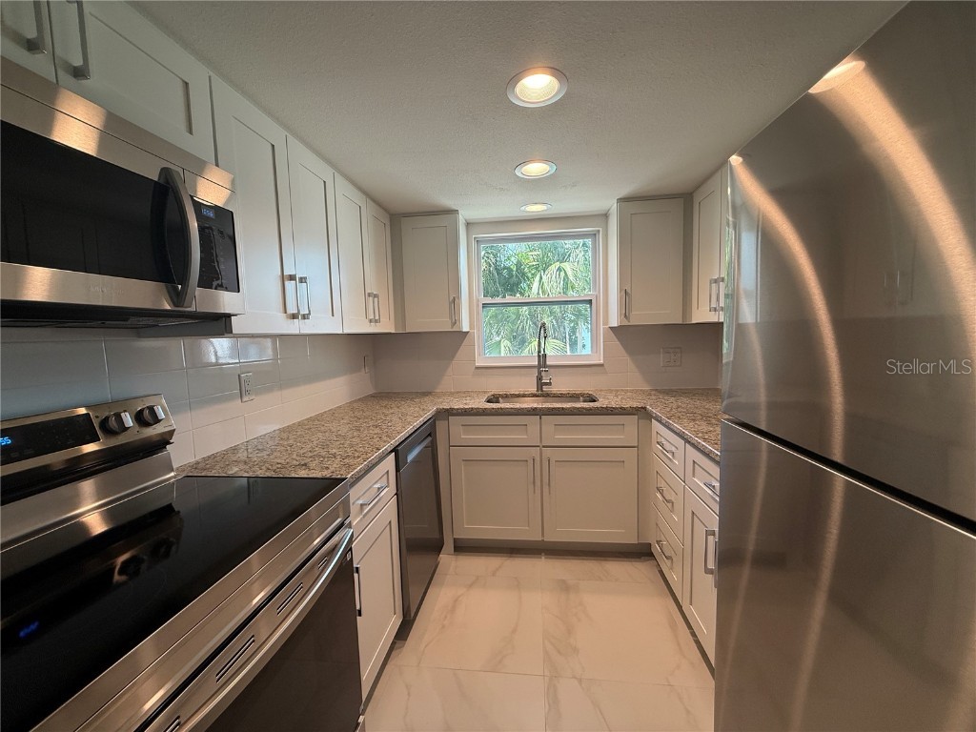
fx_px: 395
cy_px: 366
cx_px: 488
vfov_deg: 85.7
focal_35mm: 14
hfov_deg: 102.1
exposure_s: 1/100
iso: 64
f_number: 2.2
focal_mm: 2.22
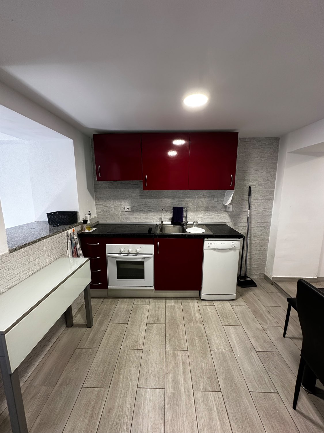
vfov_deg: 102.1
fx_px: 175
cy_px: 216
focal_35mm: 14
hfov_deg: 85.7
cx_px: 162
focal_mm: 2.22
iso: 200
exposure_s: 1/50
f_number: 2.2
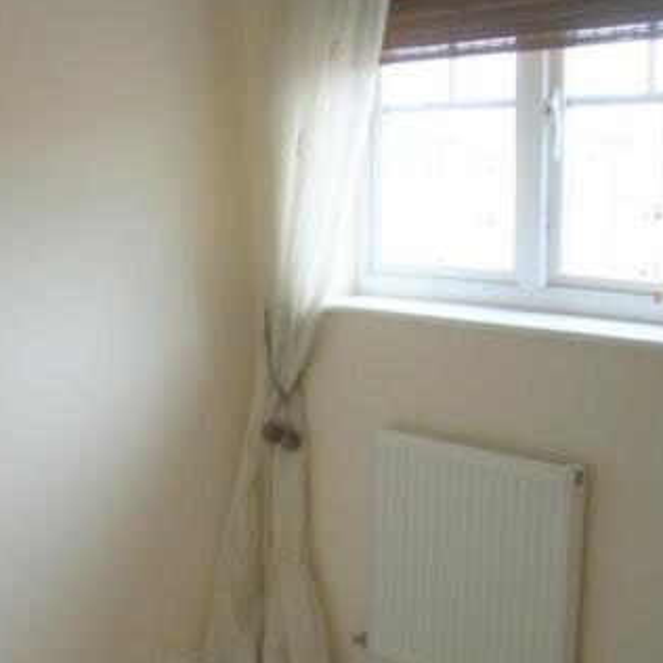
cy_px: 435
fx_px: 1235
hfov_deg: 29.5
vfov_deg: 29.9
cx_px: 154
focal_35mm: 57
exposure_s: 1/43
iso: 50
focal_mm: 5.4
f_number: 2.8
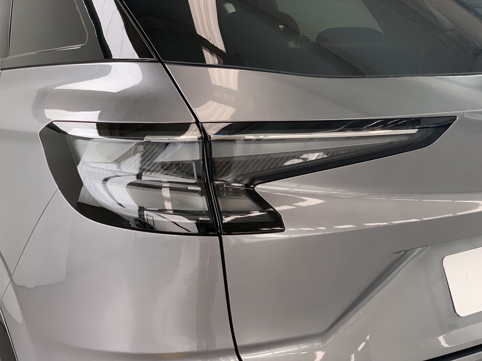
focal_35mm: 52
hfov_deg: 36.8
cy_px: 180
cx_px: 241
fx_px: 724
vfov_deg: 28.0
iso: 125
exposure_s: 1/64
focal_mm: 6
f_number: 2.4
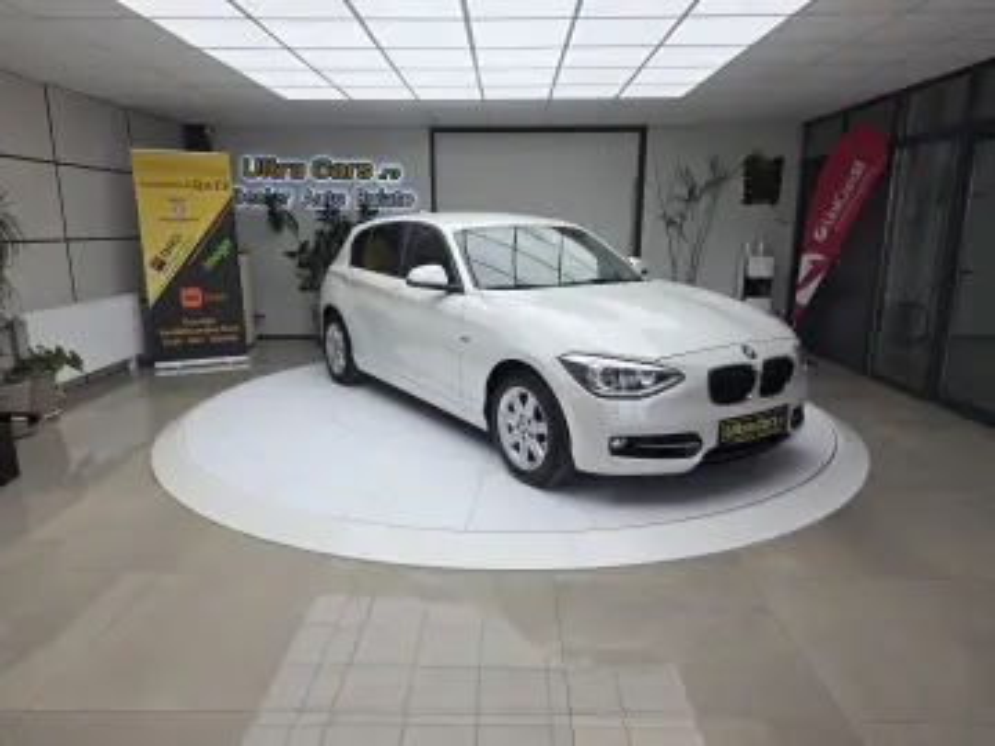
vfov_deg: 58.9
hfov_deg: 73.9
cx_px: 498
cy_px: 373
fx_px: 661
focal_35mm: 23
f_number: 1.7
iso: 12
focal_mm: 6.25
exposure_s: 1/136
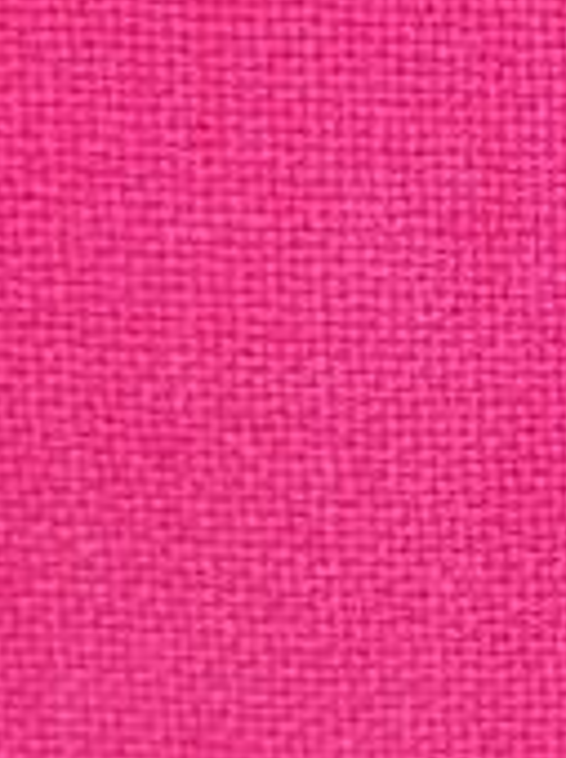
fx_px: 3431
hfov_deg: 8.5
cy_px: 455
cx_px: 1408
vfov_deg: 12.6
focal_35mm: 157
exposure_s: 1/50
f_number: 2.4
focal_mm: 4.3
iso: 400
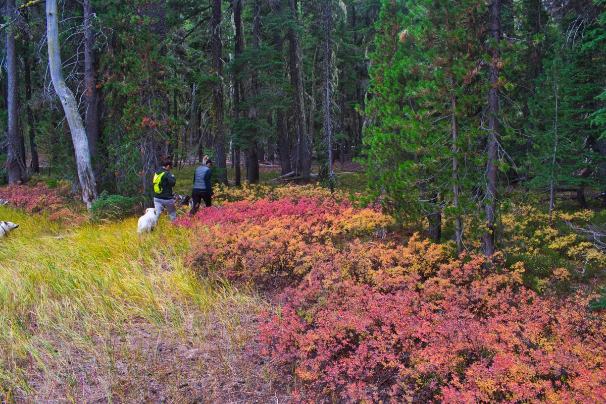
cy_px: 202
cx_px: 303
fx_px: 455
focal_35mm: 27
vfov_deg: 48.0
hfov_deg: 67.4
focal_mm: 18
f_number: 9
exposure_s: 1/100
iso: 400
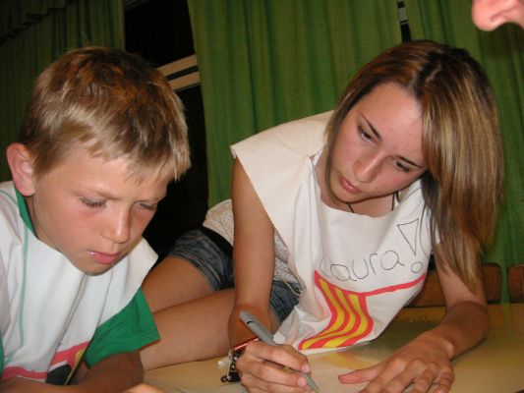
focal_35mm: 37
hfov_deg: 50.1
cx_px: 262
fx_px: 560
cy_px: 196
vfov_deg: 38.7
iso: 160
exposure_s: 1/45
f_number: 2.8
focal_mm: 6.1
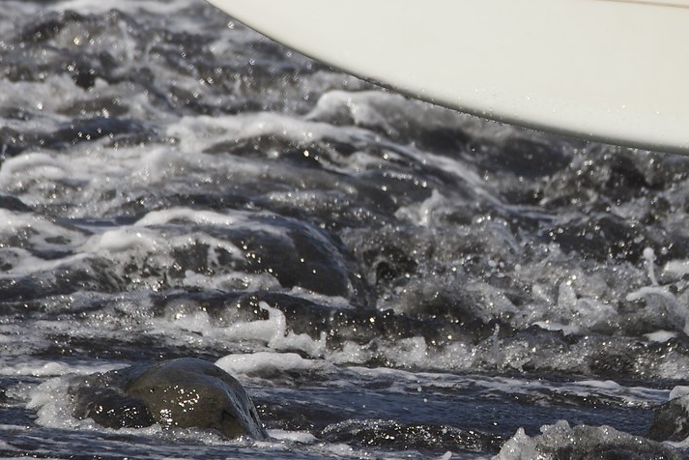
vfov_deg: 0.8
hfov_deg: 1.2
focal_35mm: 1684
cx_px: 721
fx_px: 32241
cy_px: 84
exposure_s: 1/800
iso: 125
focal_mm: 500
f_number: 9
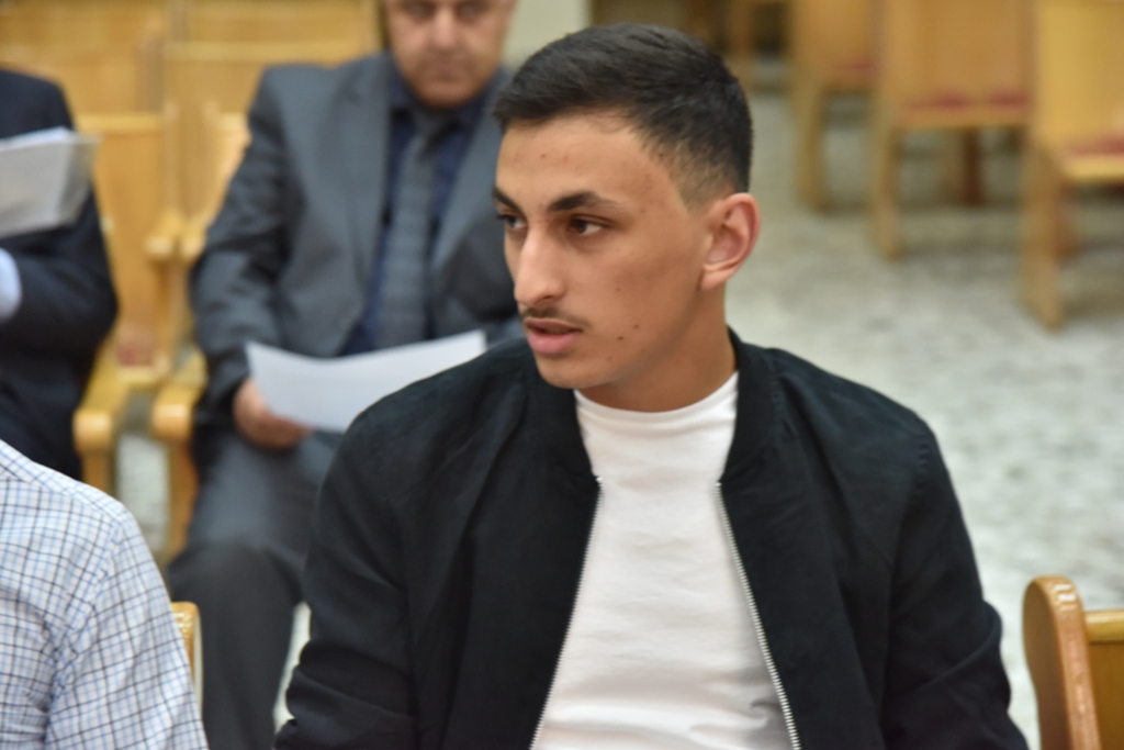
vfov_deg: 13.0
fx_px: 3279
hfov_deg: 19.5
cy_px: 375
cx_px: 562
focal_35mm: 105
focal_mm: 105
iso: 2000
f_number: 5.6
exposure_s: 1/125
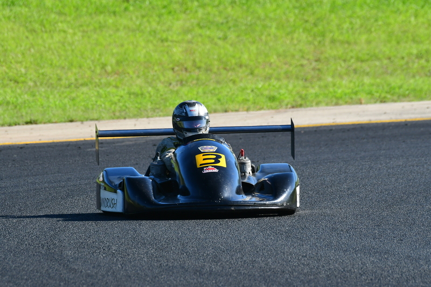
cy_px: 144
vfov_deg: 1.8
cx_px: 216
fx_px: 8977
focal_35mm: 750
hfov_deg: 2.8
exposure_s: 1/640
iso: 640
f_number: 10
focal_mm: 500
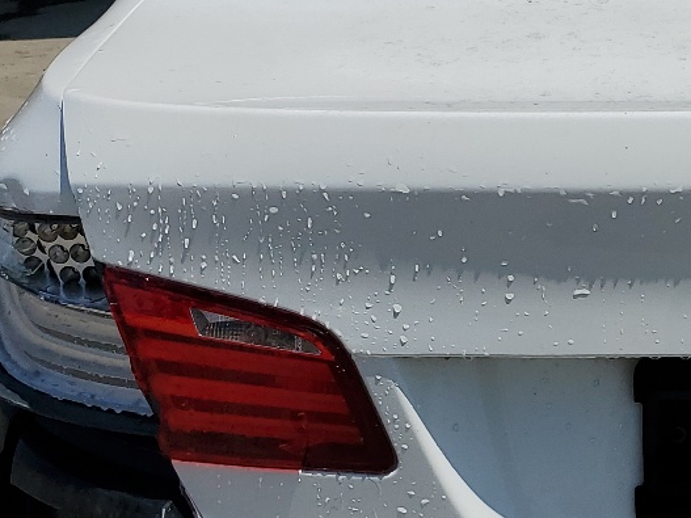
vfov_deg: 18.5
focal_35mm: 79
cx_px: 753
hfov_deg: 23.3
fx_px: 1577
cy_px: 382
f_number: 1.5
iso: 51
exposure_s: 1/10000
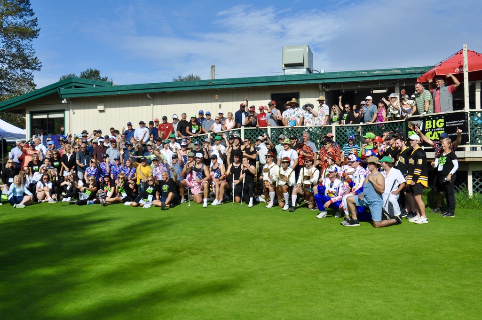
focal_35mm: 35
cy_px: 154
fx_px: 468
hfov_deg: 54.5
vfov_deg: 37.8
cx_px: 233
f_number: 8
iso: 400
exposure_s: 1/2000
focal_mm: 22
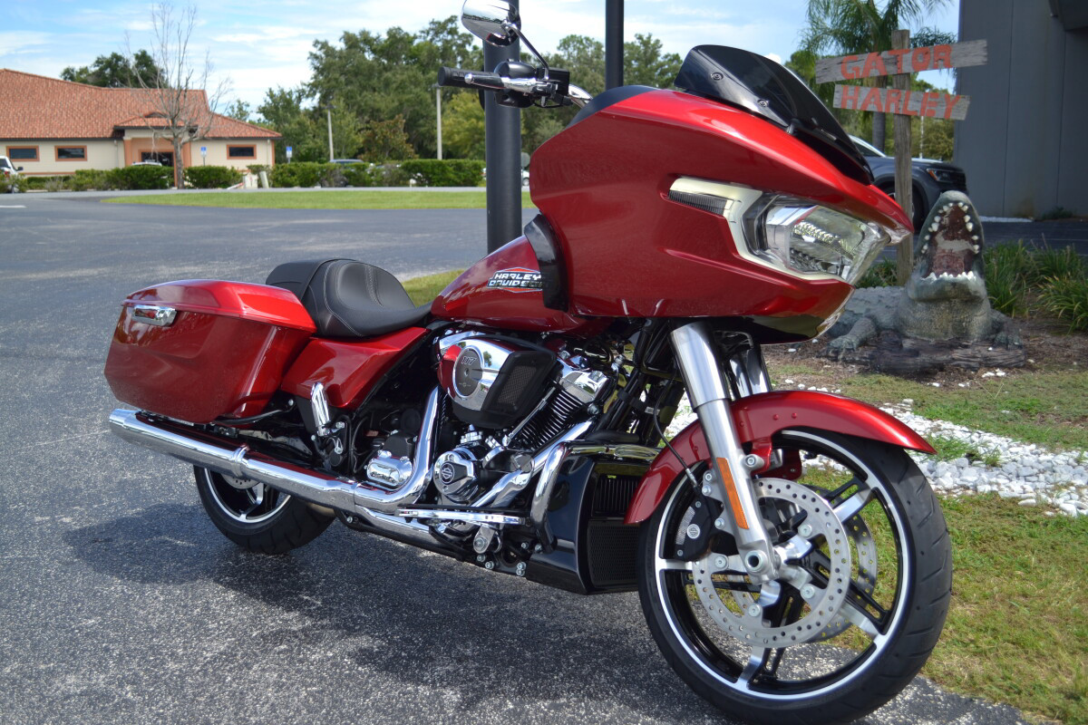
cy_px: 362
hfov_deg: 53.1
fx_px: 1088
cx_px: 544
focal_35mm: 36
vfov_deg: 36.9
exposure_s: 1/500
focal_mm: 24
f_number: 4
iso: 100
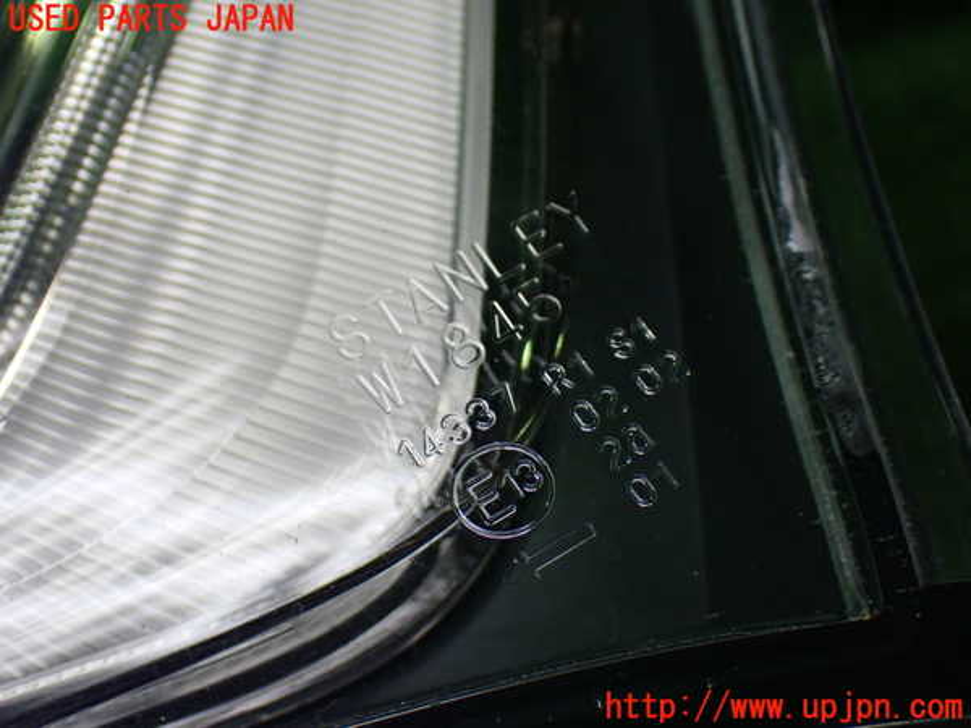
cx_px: 486
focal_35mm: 54
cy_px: 364
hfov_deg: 35.5
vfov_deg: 27.0
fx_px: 1515
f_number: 3.3
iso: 500
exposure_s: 1/200
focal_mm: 9.65
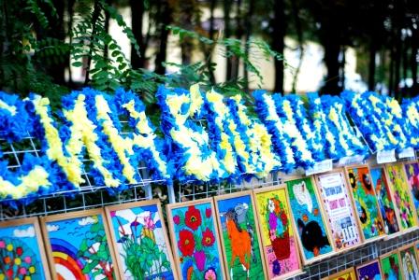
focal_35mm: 75
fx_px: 874
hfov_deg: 27.0
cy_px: 140
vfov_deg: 18.2
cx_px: 210
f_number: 1.8
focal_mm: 50
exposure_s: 1/80
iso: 800
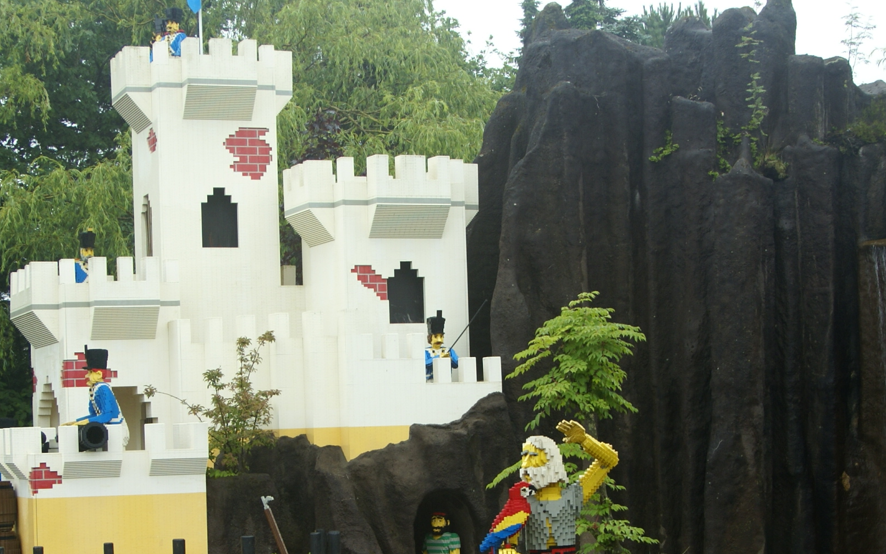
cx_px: 416
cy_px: 424
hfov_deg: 26.8
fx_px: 1859
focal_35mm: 77
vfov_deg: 16.8
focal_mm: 28
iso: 100
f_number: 5.6
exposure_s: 1/60
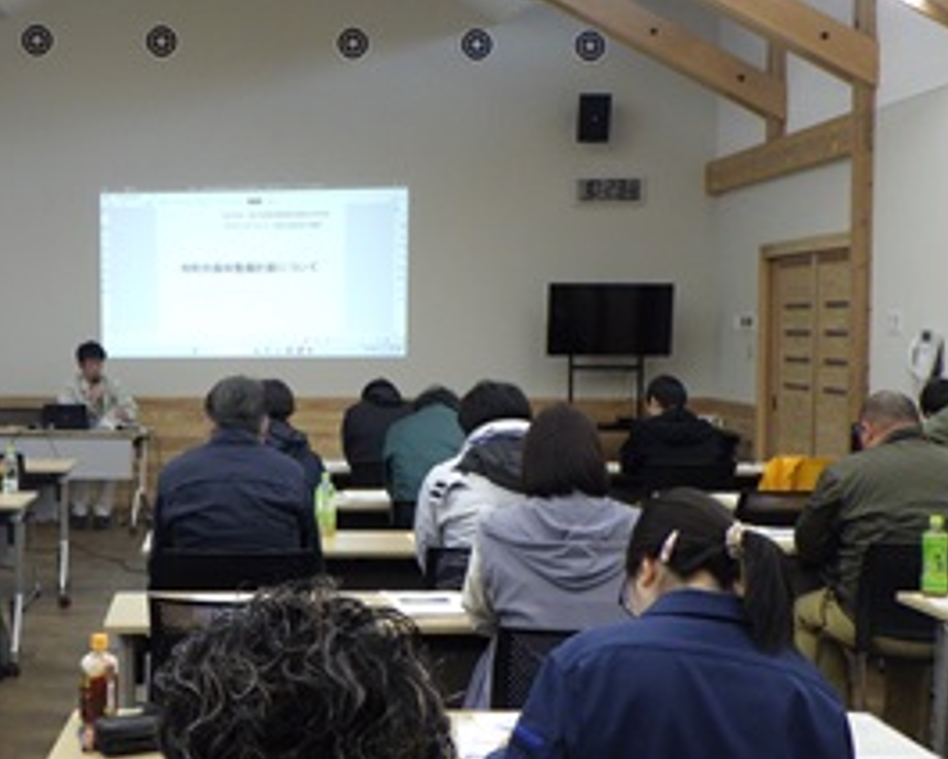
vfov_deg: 30.3
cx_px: 272
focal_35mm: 50
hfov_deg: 36.7
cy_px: 380
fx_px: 1403
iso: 400
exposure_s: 1/50
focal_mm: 6.1
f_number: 3.8
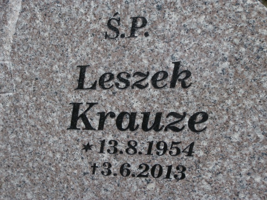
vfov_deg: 30.9
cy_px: 100
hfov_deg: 40.4
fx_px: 363
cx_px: 134
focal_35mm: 47
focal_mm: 8.29
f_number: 4.2
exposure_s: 1/320
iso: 100
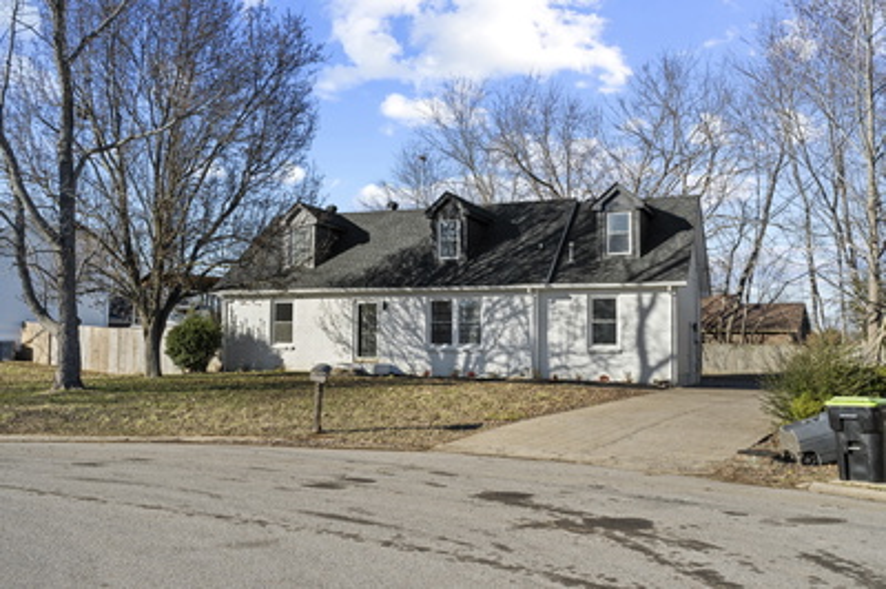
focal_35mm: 35
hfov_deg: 54.5
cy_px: 294
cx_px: 443
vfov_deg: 37.8
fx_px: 861
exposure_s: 1/40
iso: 100
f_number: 8
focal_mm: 35
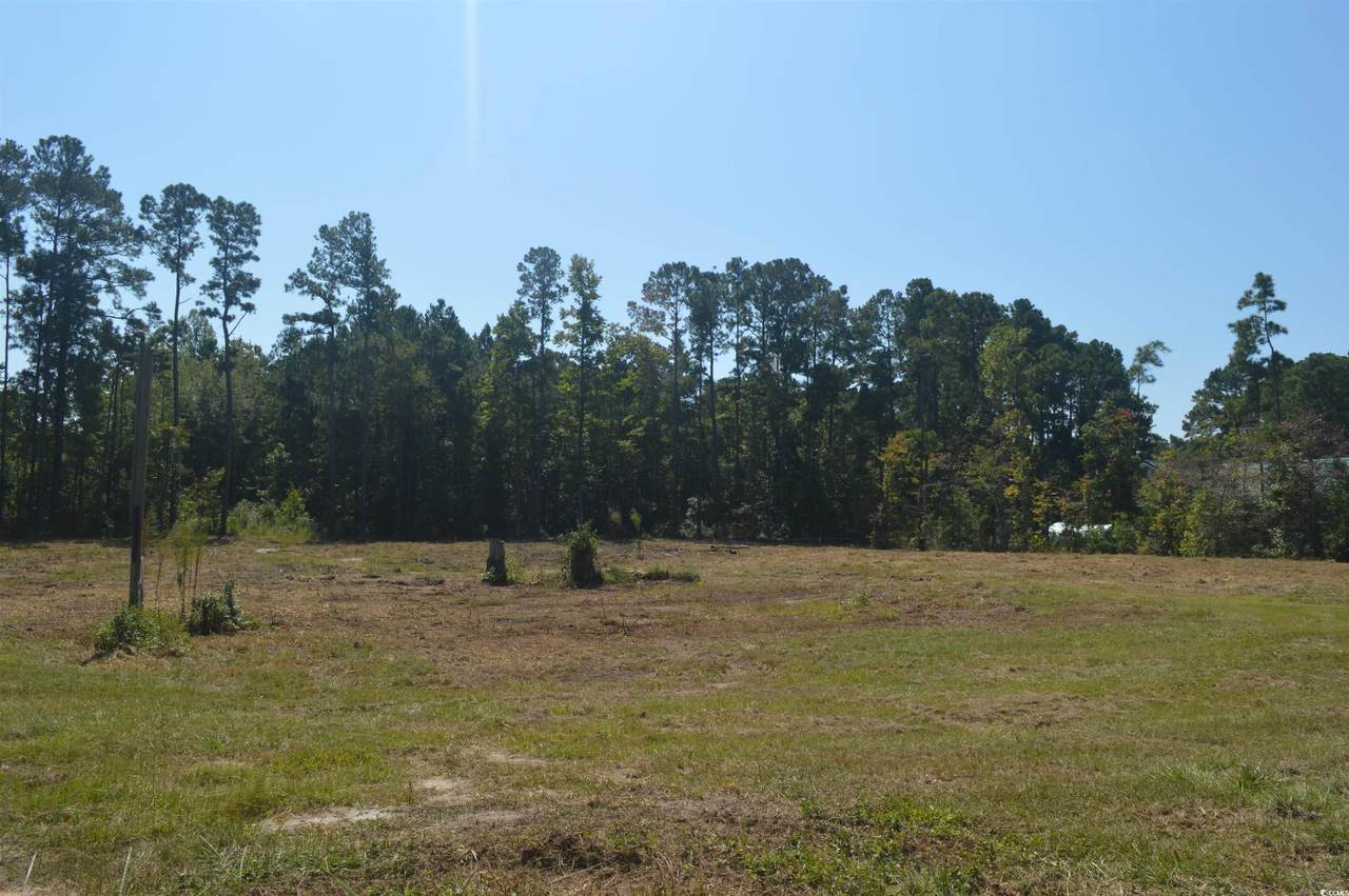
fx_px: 1011
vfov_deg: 47.8
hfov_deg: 67.4
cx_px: 674
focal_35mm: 27
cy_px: 448
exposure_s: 1/200
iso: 100
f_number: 9
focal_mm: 18
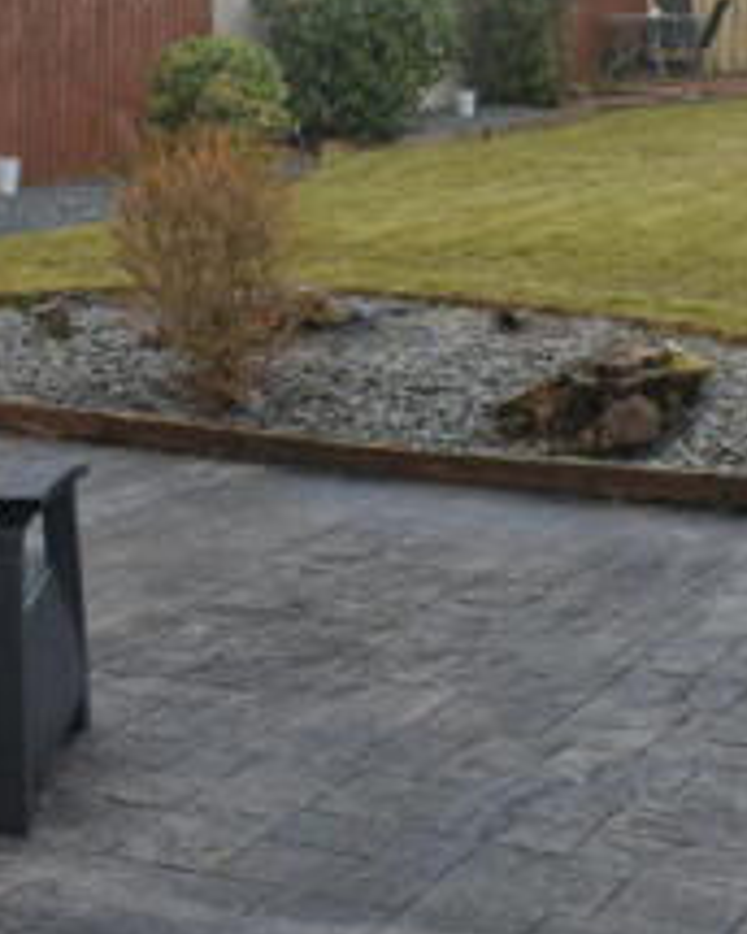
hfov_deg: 19.9
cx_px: 261
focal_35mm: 77
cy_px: 337
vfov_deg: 24.7
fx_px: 2128
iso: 200
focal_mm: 18
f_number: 5.6
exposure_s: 1/125
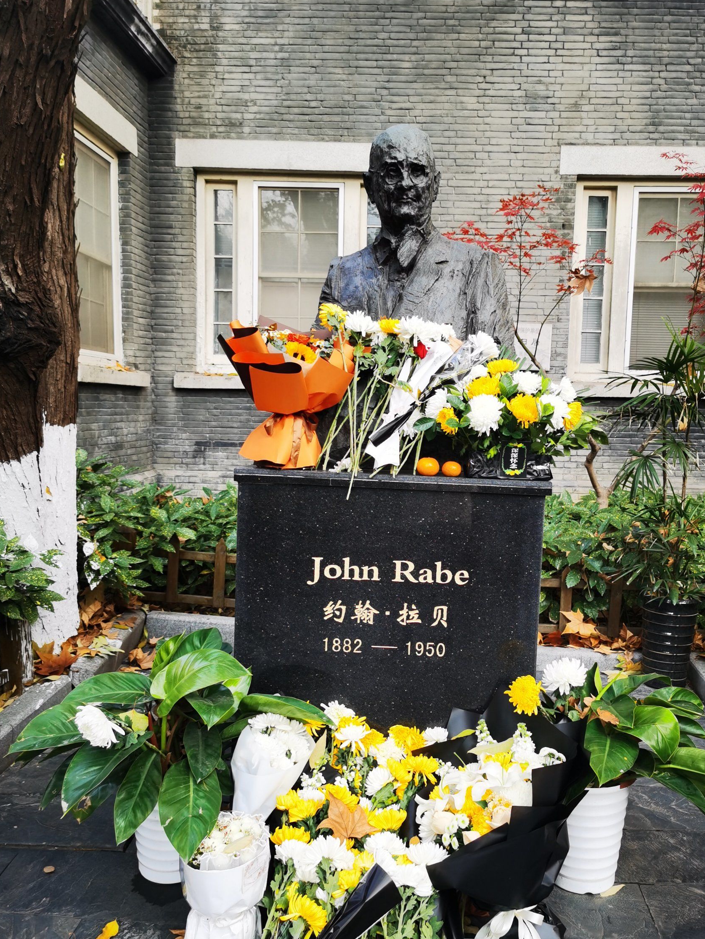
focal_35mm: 33
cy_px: 511
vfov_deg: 55.3
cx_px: 406
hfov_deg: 42.8
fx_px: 896
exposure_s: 1/256
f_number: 1.6
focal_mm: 5.56
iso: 50
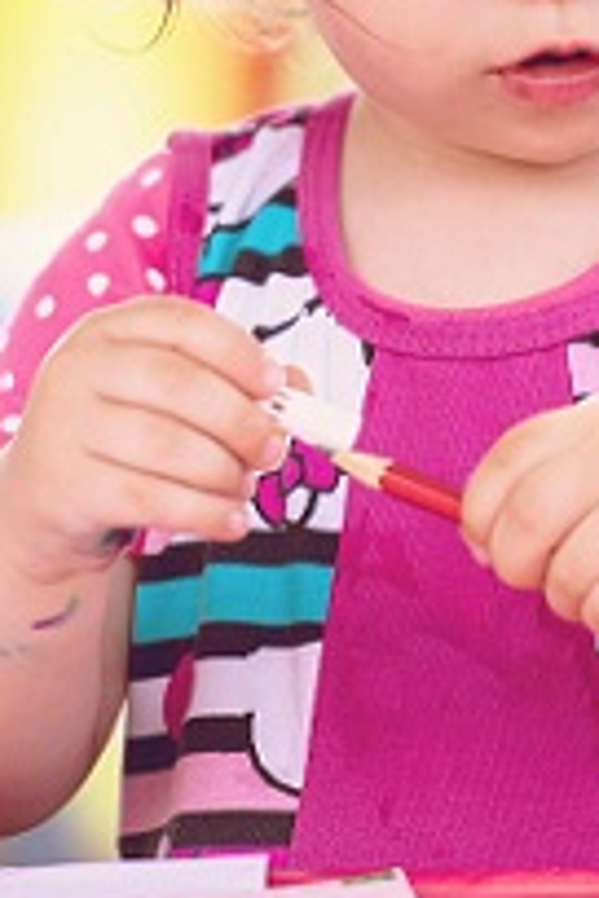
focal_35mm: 651
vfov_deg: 3.2
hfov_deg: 2.1
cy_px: 134
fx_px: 16247
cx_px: 434
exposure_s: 1/500
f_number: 2.8
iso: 100
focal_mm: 200
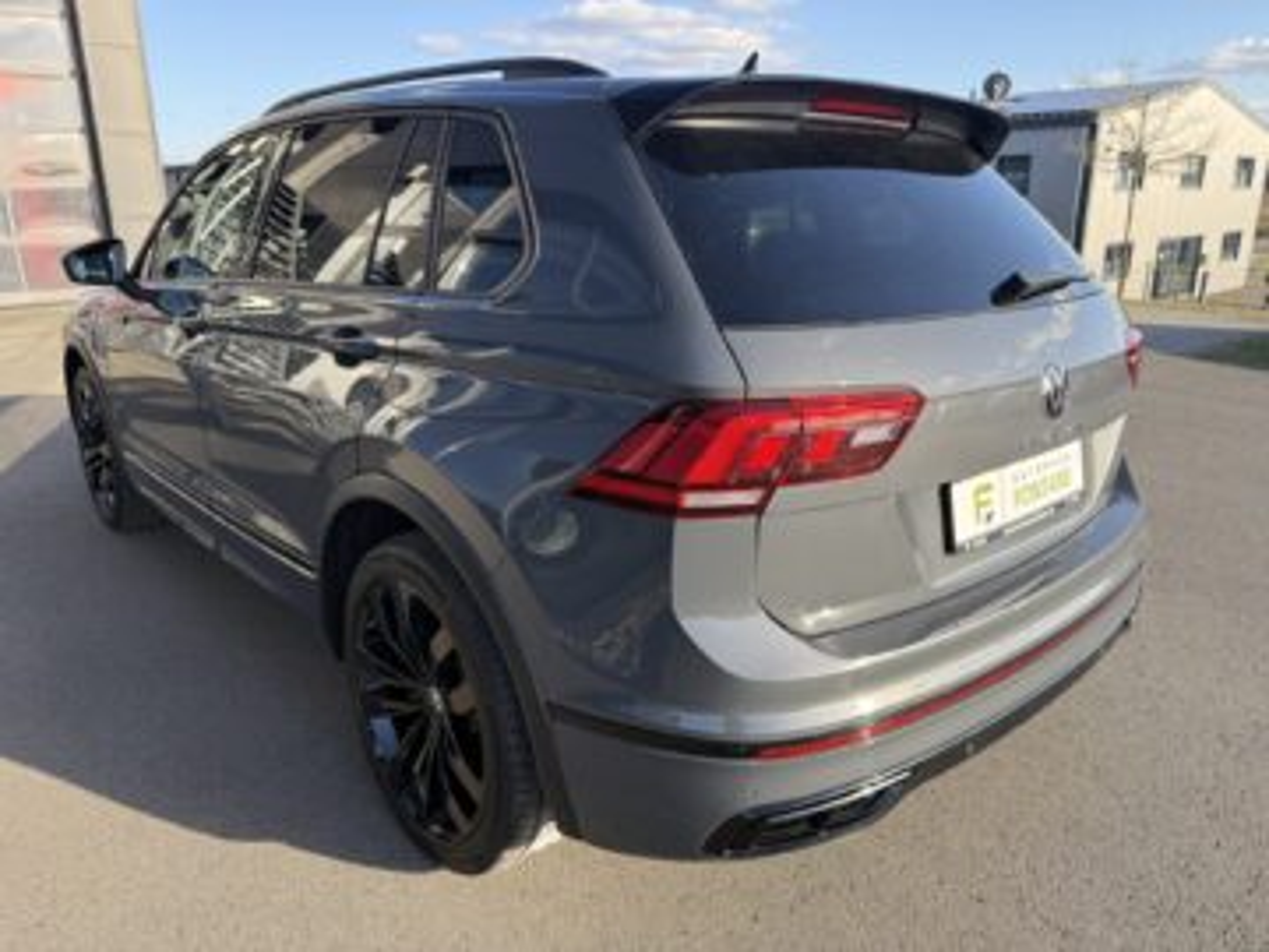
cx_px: 634
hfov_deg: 71.6
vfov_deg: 56.8
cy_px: 476
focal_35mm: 24
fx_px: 880
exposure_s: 1/858
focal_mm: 6.76
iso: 100
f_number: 1.78
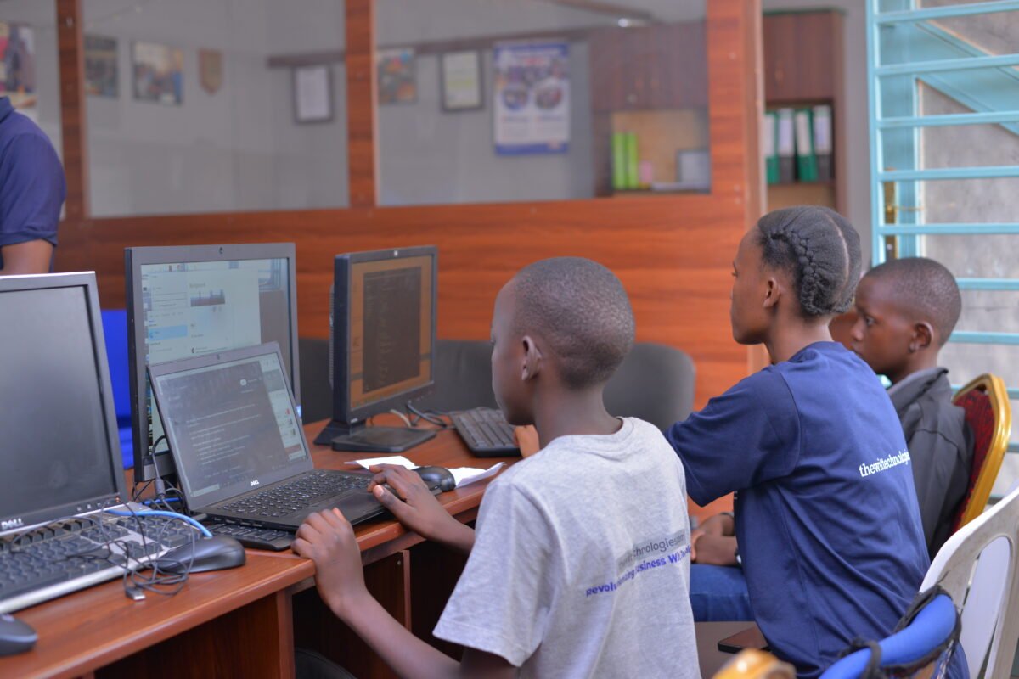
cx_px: 510
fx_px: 1415
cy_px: 340
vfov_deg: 27.0
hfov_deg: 39.6
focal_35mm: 50
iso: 640
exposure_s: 1/160
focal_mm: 50
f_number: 2.8
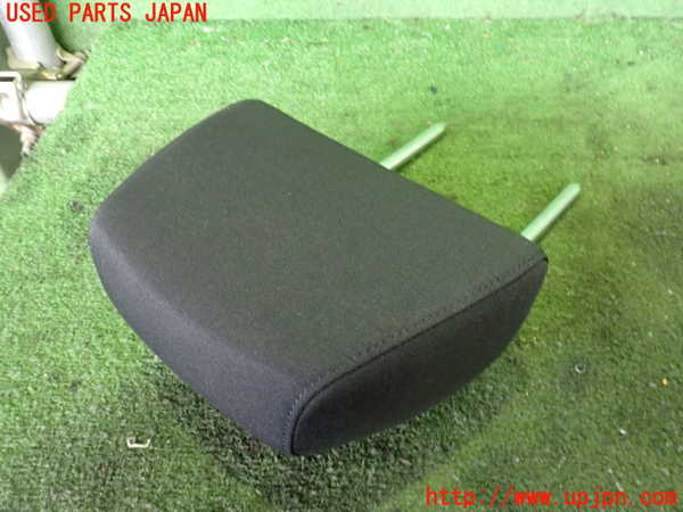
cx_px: 342
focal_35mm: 30
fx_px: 592
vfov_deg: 46.8
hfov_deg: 60.0
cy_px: 256
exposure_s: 1/30
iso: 800
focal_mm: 5.4
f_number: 2.3
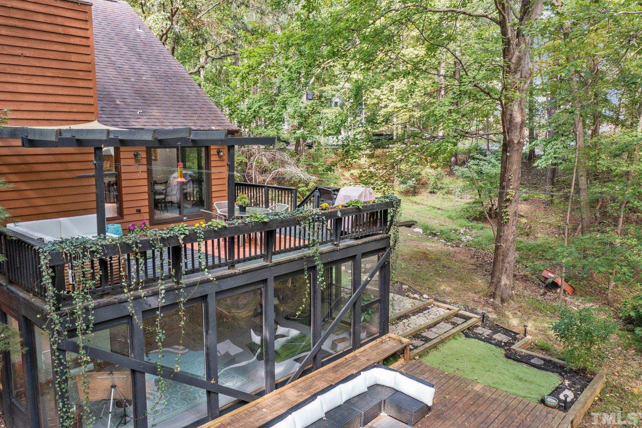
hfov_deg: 65.5
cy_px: 214
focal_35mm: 28
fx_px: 499
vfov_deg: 46.4
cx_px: 321
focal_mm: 10.26
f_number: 3.2
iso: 100
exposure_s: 1/40
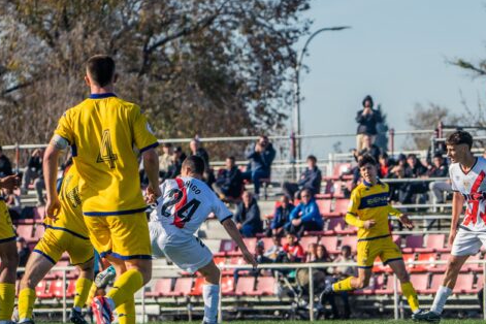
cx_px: 271
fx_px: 4252
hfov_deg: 6.5
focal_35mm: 315
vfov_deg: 4.4
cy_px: 206
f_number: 4
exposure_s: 1/1250
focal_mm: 132
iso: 125
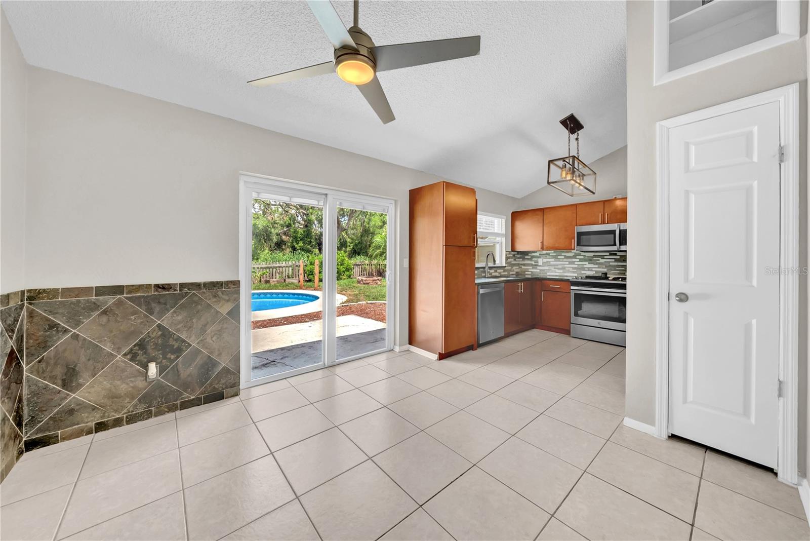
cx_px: 405
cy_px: 270
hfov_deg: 112.6
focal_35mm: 12
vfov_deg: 90.1
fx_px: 270
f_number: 8
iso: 800
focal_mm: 12
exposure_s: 1/60
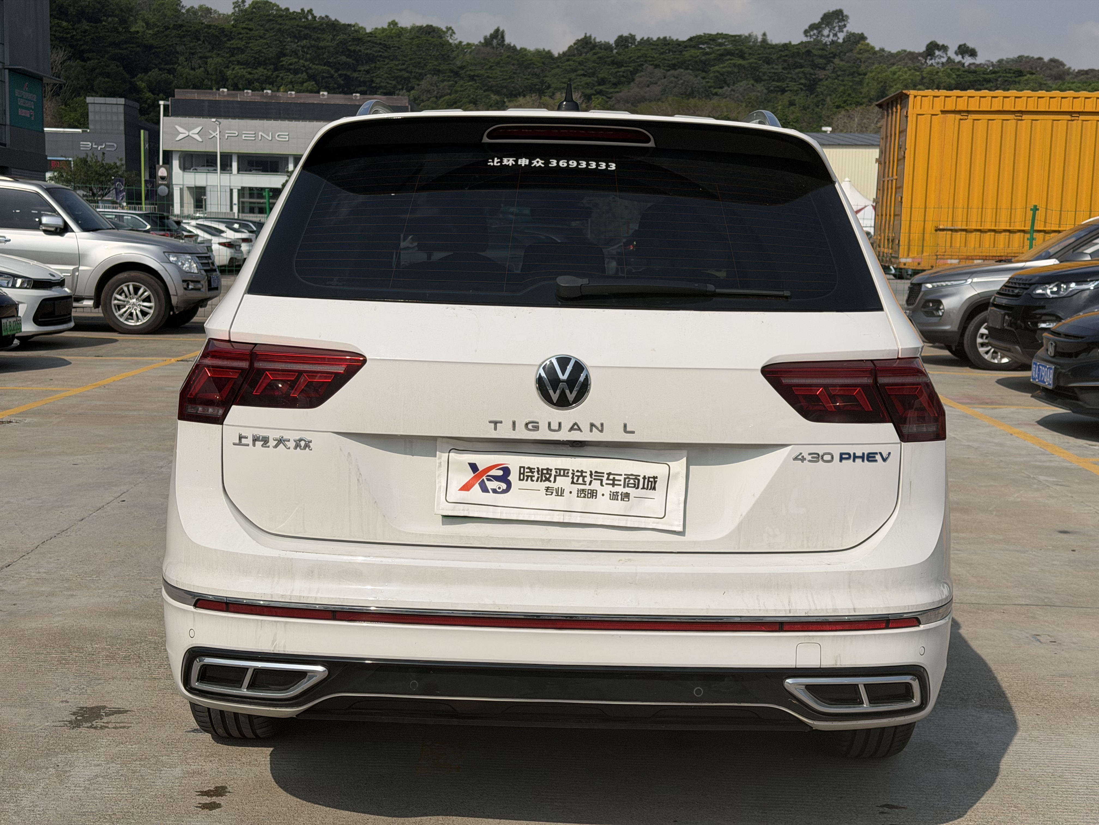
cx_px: 550
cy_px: 412
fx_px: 1524
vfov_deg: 30.3
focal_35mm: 48
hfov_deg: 39.7
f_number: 1.78
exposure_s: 1/13333
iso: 80
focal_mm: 6.76
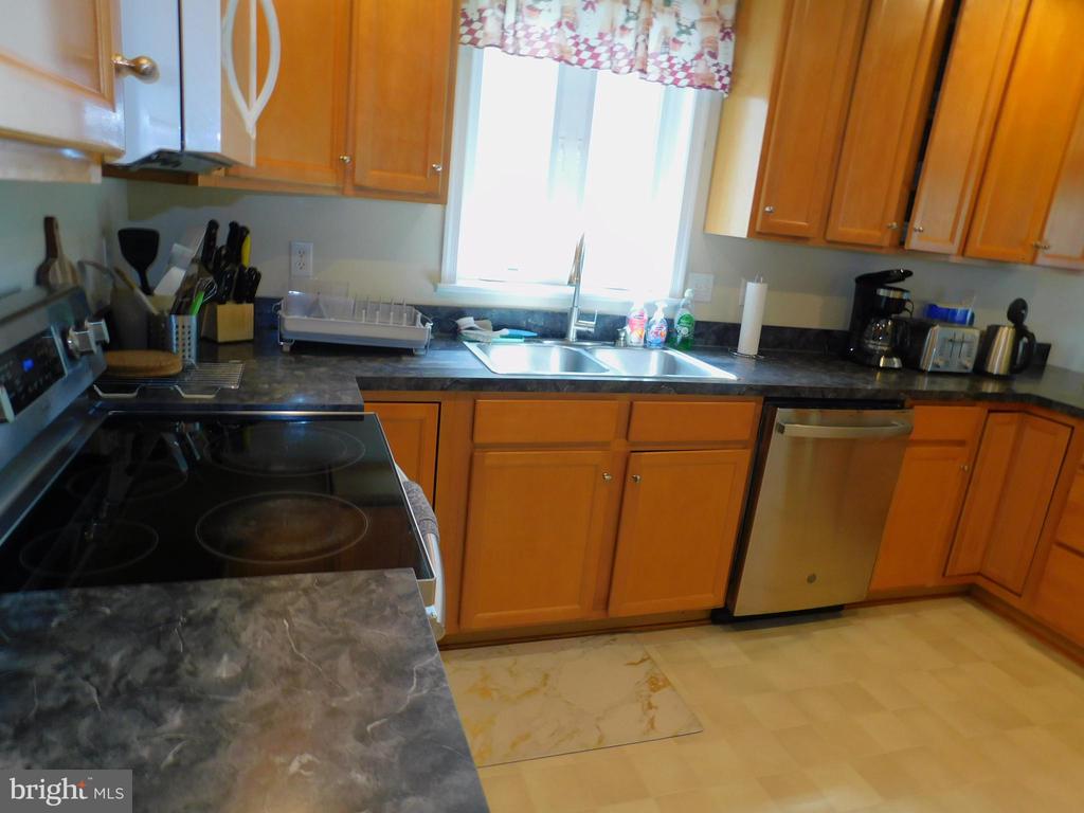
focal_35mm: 23
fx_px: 720
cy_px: 406
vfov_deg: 58.9
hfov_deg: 73.9
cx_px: 542
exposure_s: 1/40
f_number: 3
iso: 125
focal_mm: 4
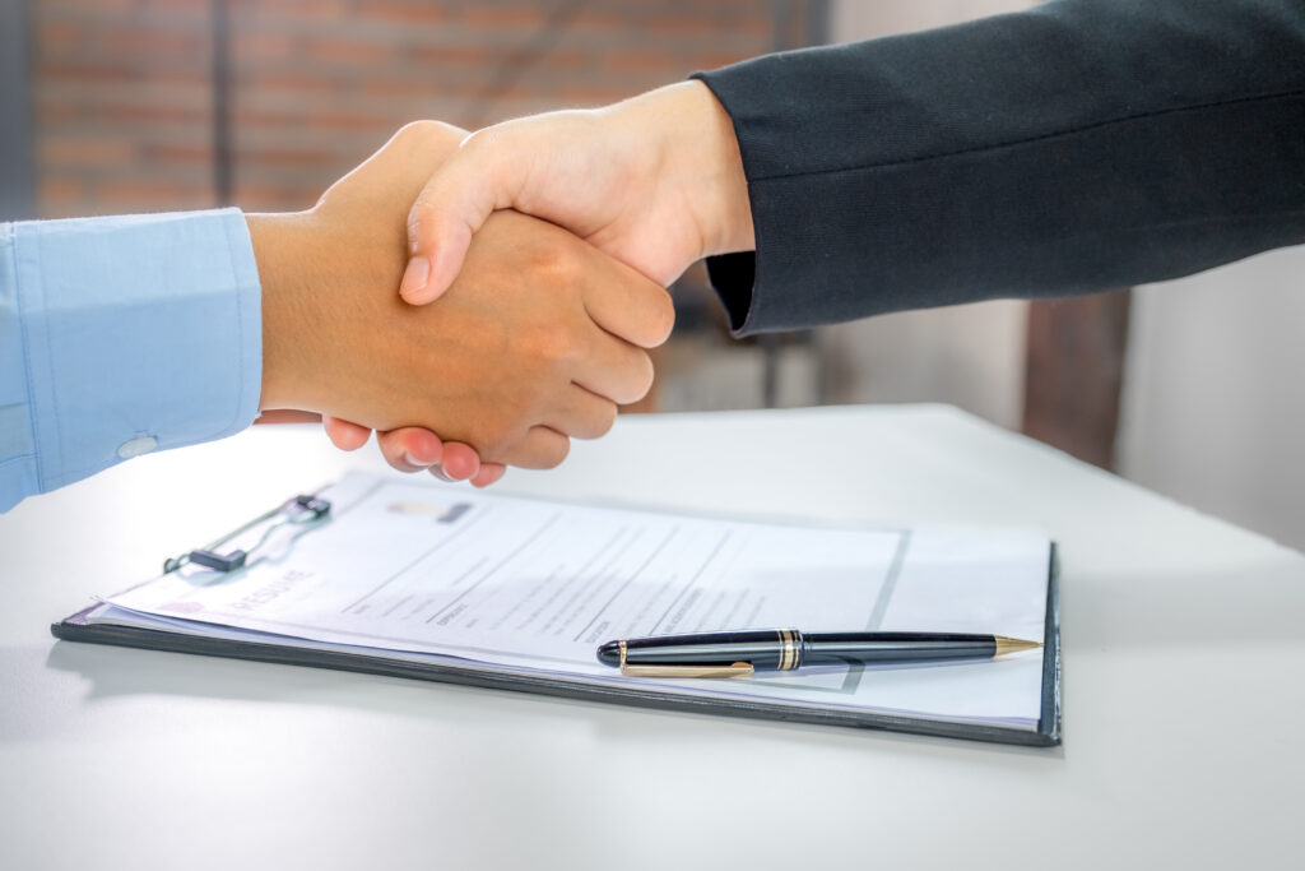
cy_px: 436
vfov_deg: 28.7
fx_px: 1704
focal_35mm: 47
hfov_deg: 41.9
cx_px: 652
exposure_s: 1/100
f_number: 3.2
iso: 400
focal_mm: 31.1
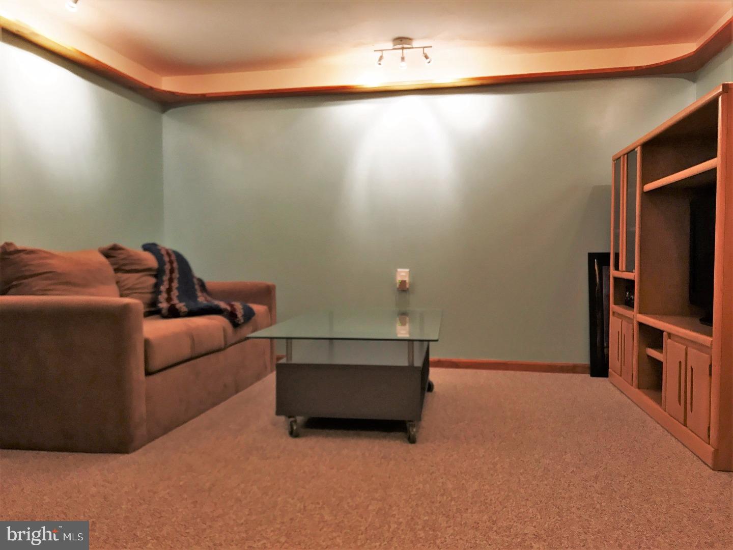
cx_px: 366
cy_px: 275
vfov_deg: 49.7
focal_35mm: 28
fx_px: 593
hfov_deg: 63.4
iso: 80
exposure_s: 1/30
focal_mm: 3.99
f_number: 1.8
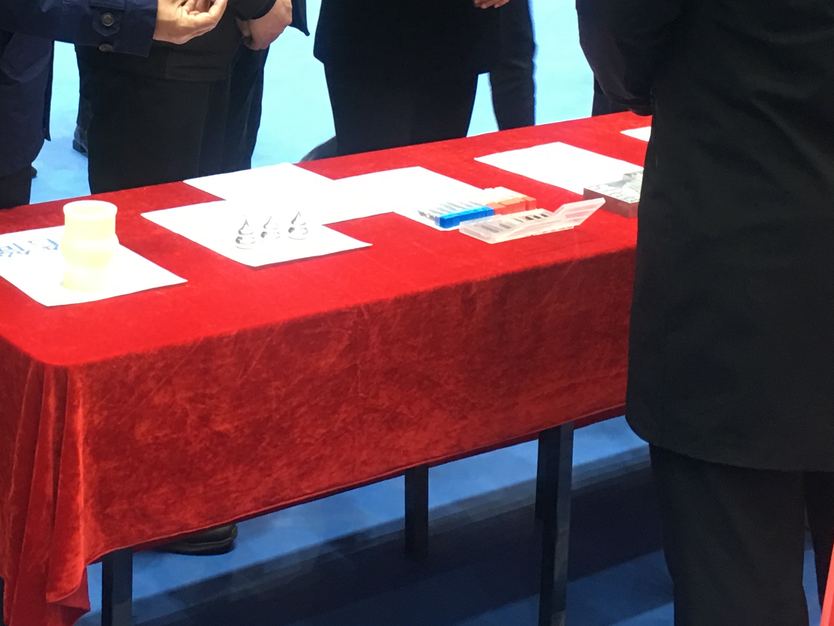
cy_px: 1
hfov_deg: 27.0
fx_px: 1710
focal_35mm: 71
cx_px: 209
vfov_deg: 20.1
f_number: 2.2
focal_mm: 4.15
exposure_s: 1/17
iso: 64
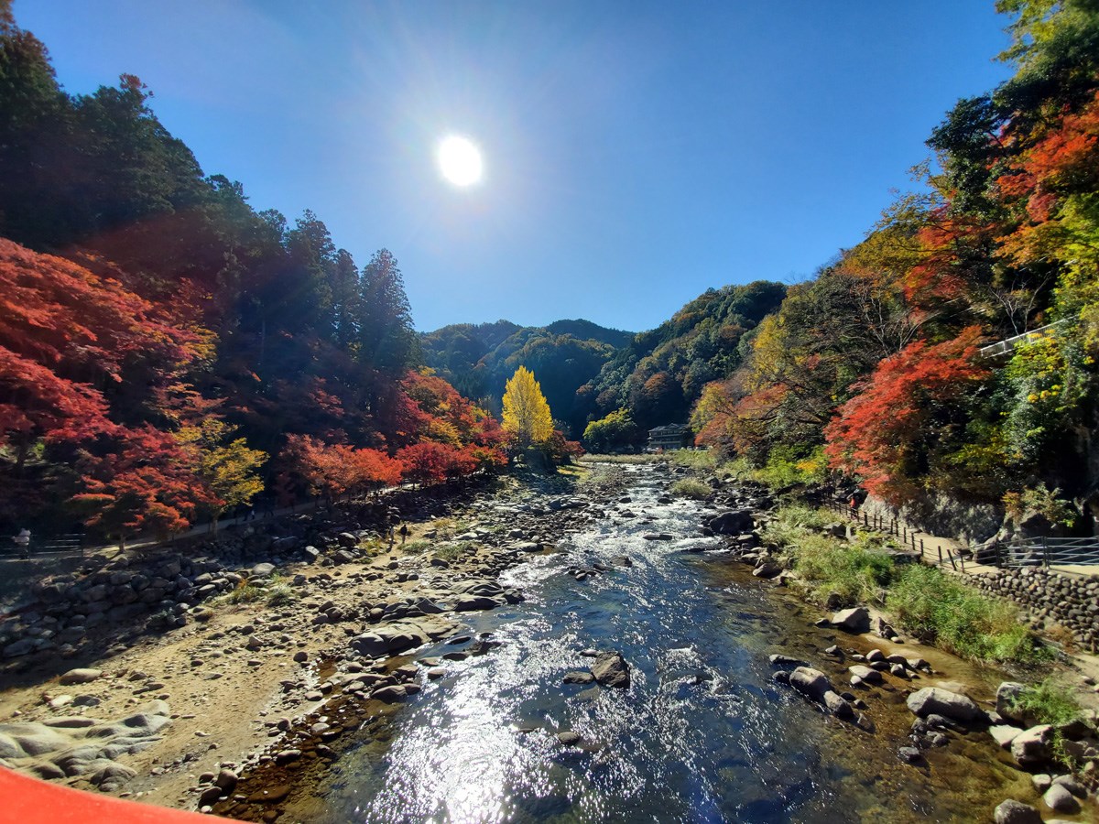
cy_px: 412
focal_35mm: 13
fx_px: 413
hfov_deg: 106.2
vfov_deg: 89.9
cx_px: 550
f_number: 2.2
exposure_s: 1/1391
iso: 50
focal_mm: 1.8
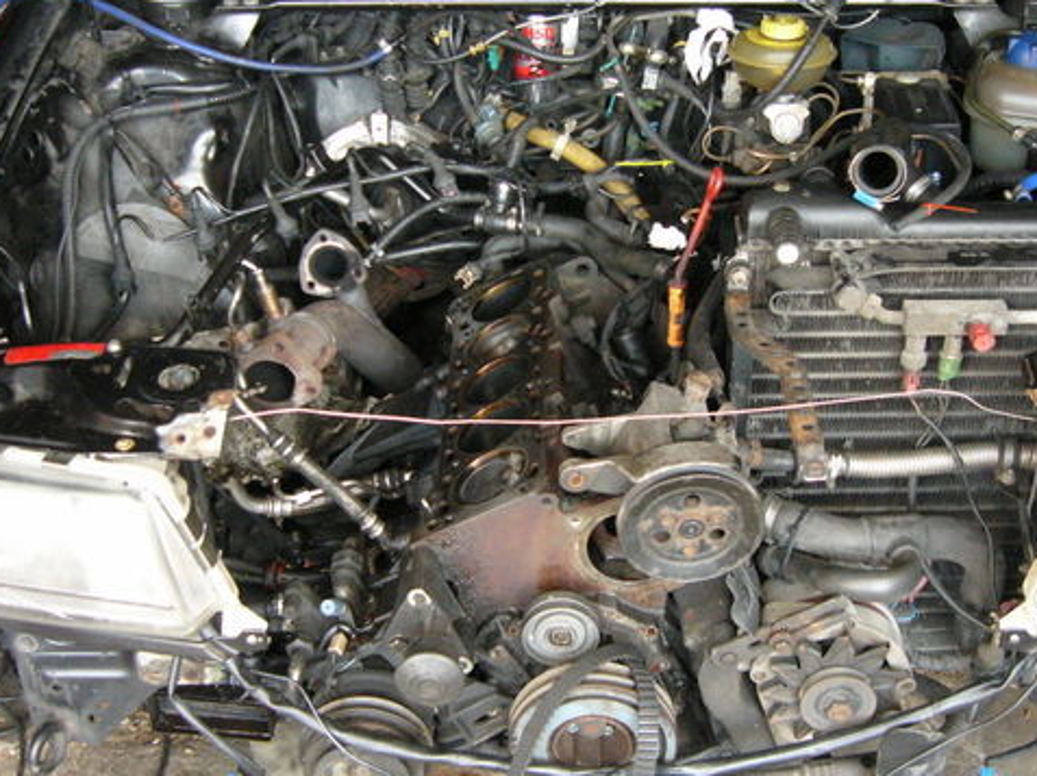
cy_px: 359
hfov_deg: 40.4
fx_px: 1407
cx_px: 563
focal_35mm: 47
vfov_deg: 30.8
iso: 400
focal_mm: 5.8
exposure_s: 1/80
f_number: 2.8
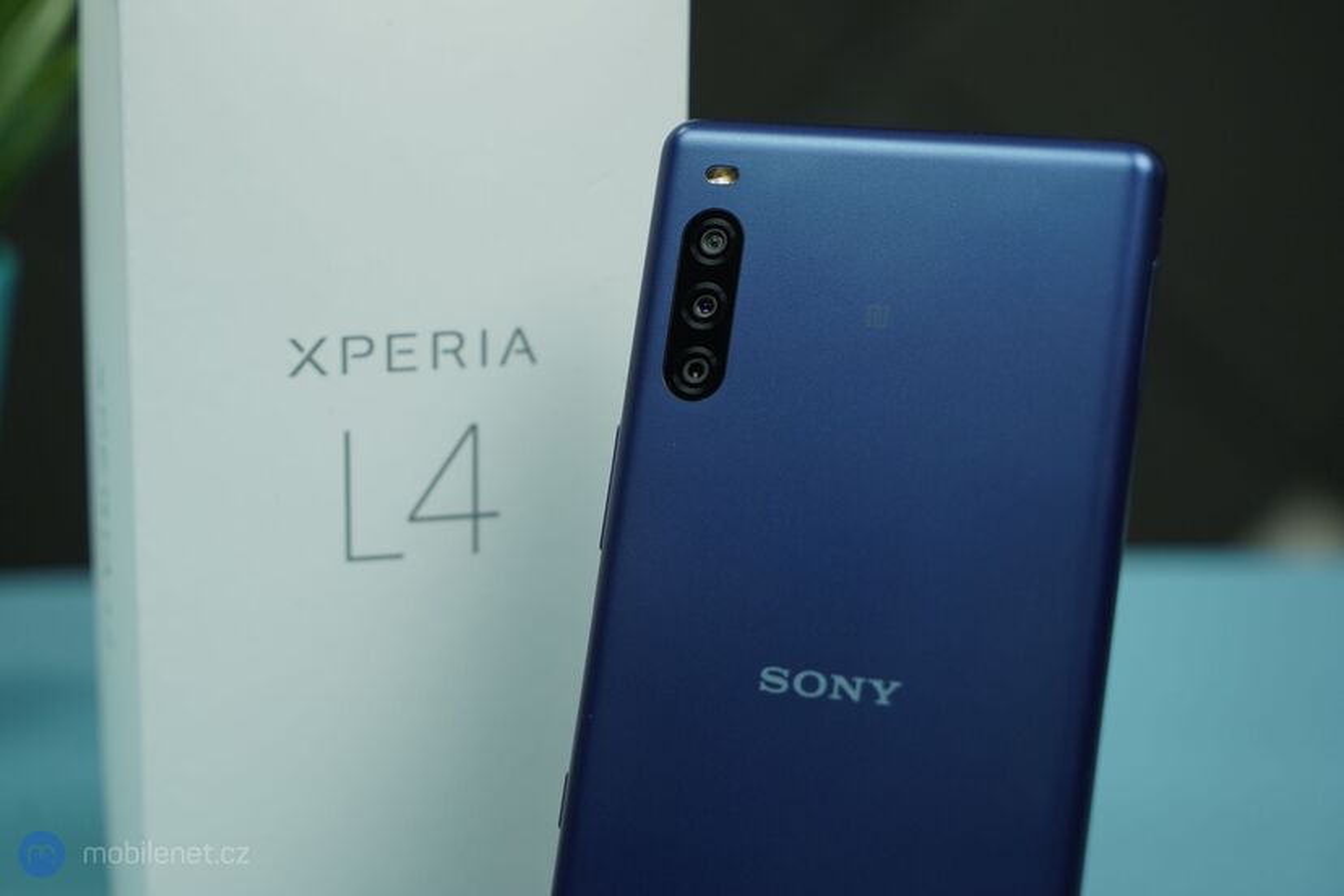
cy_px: 448
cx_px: 672
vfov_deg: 19.5
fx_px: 2613
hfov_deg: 28.8
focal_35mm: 70
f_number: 5
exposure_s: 1/160
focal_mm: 70
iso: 500
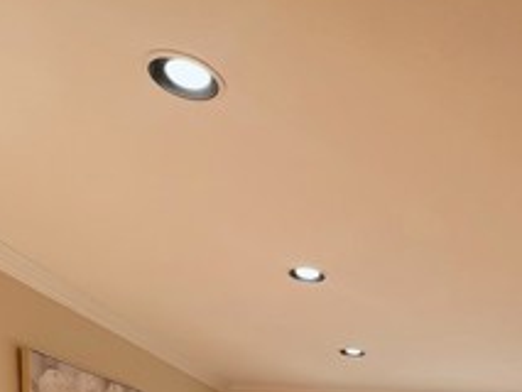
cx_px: 502
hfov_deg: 42.4
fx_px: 588
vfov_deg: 27.4
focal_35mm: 39
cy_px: 566
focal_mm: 1.57
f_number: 1.8
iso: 32
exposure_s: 1/287
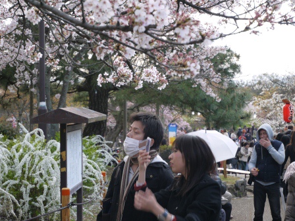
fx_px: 716
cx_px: 148
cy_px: 110
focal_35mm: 84
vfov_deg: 17.6
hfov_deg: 23.3
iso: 160
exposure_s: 1/100
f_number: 5.6
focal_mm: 42
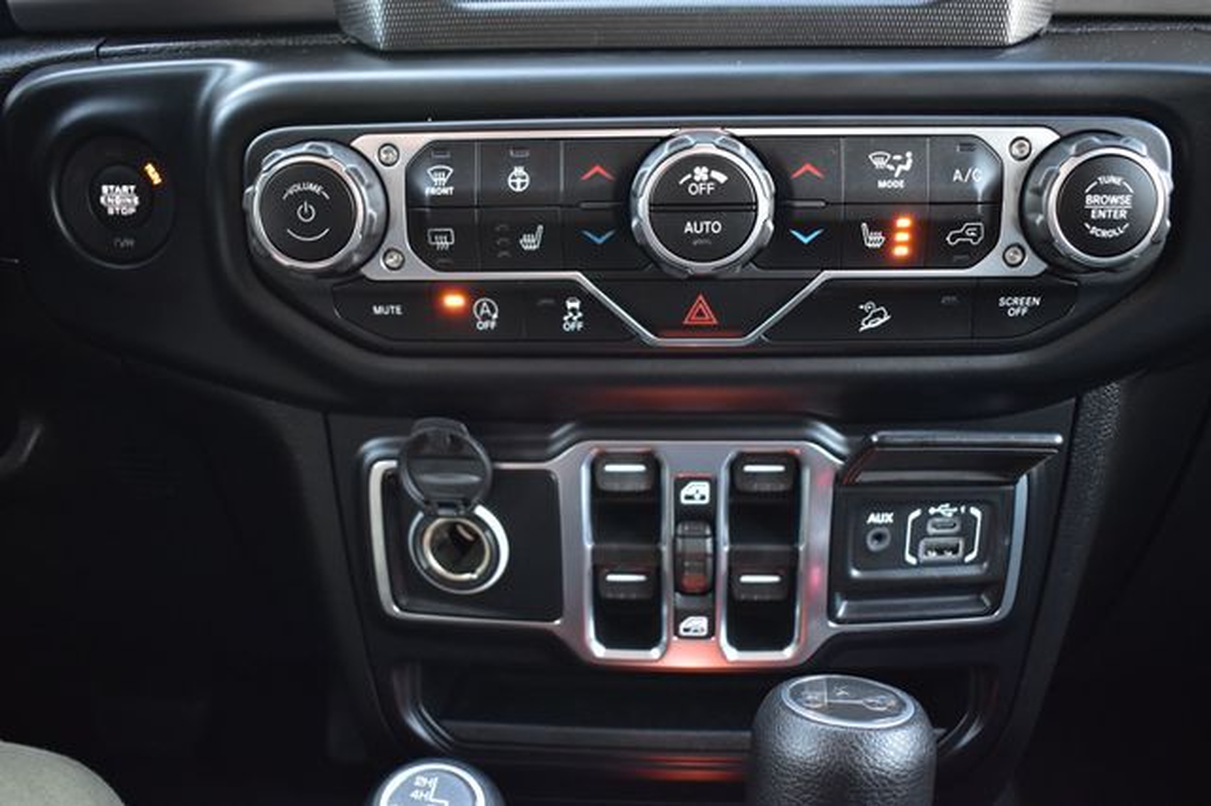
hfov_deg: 55.1
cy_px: 403
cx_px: 606
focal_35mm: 34
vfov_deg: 38.3
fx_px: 1160
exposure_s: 1/6
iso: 1600
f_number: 3.8
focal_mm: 23
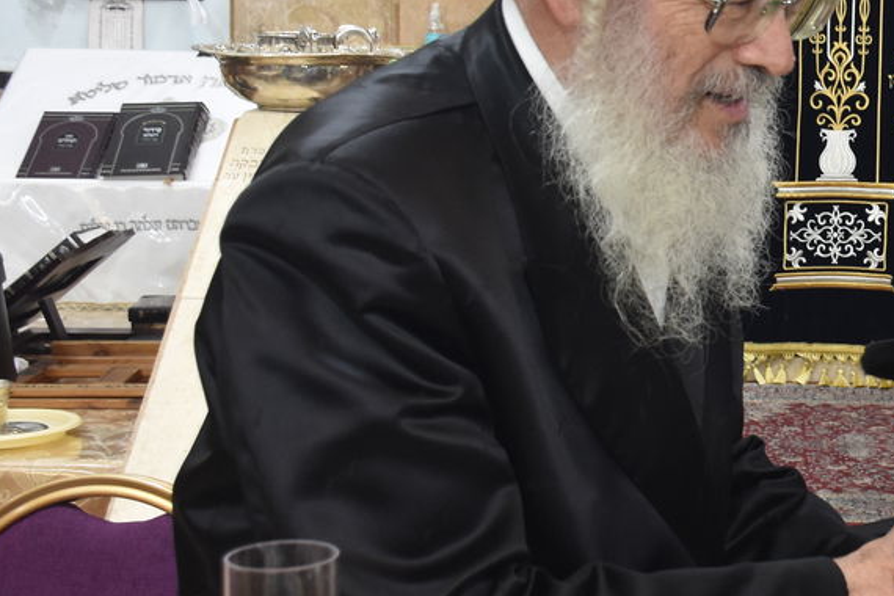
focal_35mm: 81
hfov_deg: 22.9
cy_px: 178
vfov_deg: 16.8
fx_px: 2011
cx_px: 1085
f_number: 6.3
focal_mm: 22
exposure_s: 1/100
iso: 1000
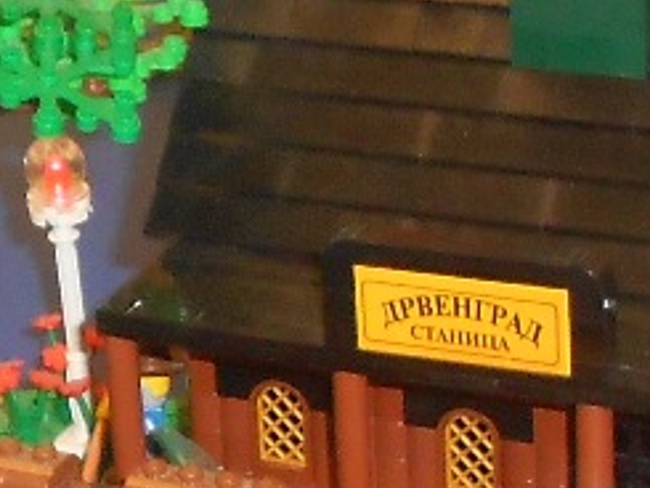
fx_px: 3194
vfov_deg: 8.7
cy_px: 488
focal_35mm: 170
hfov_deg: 11.6
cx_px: 241
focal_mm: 4.6
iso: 200
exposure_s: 1/25
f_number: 3.2
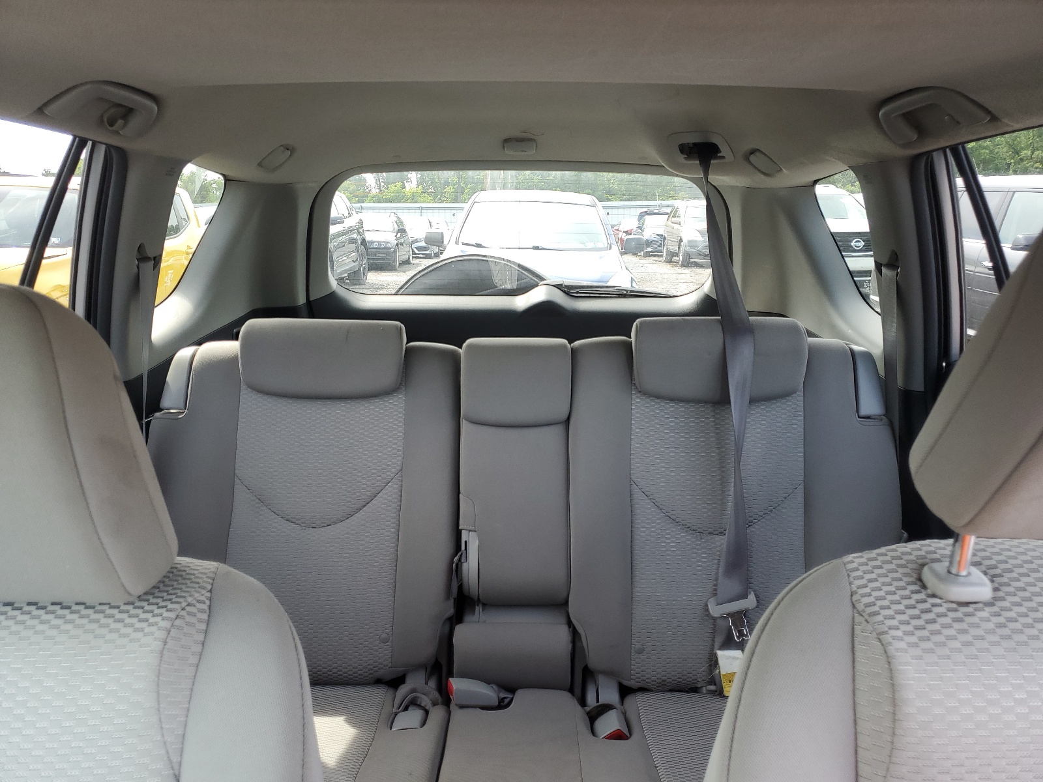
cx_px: 522
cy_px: 391
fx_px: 783
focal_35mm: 26
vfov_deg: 53.1
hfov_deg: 67.3
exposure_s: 1/114
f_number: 1.5
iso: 50
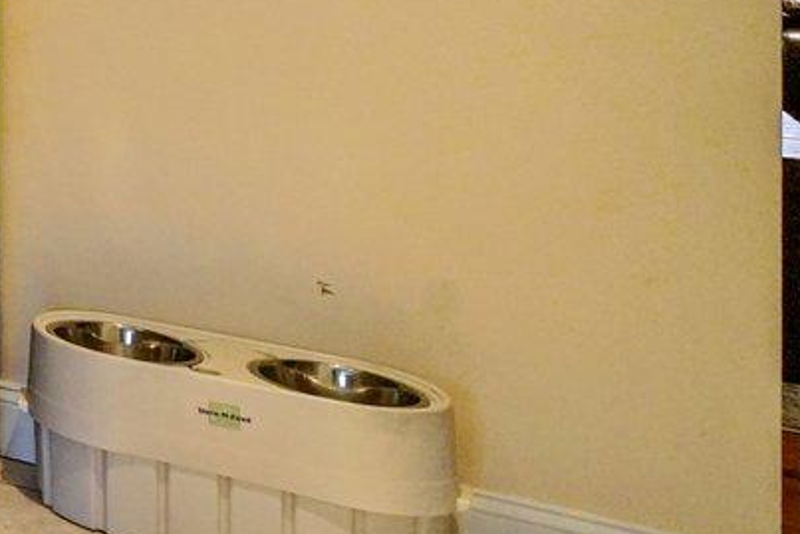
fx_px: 1467
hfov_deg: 15.1
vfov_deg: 18.8
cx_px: -1133
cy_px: -199
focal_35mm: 66
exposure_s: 1/30
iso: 5000
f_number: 8
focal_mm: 13
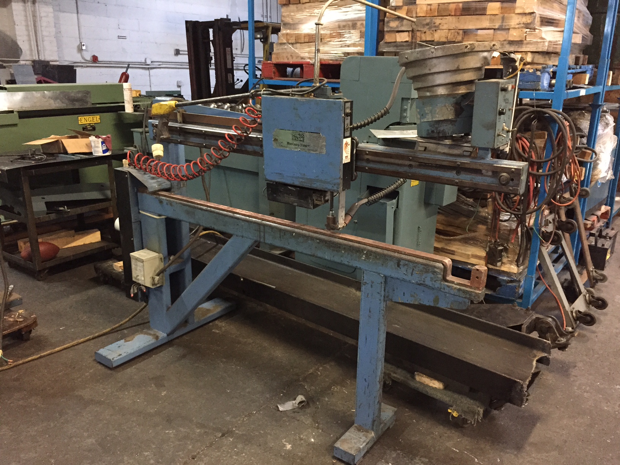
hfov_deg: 61.7
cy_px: 232
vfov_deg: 48.2
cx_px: 310
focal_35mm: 29
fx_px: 519
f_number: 2.2
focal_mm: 4.15
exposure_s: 1/15
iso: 250
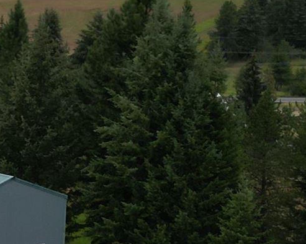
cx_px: -253
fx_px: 1322
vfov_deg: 10.6
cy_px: 128
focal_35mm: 146
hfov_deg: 12.1
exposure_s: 1/2500
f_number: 1.7
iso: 110
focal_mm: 6.72
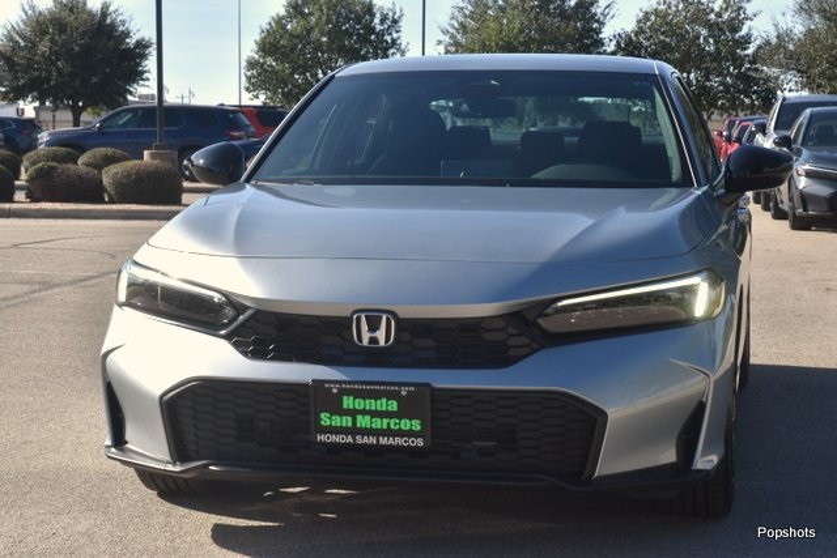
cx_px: 418
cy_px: 279
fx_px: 1814
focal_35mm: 78
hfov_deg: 26.0
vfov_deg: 17.5
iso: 200
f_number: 10
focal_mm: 52
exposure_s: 1/400
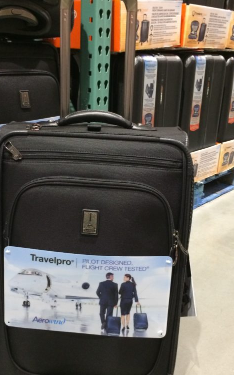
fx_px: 429
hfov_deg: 30.5
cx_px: 102
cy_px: 200
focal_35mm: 42
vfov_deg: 47.2
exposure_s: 1/20
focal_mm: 4.15
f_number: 2.2
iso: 250
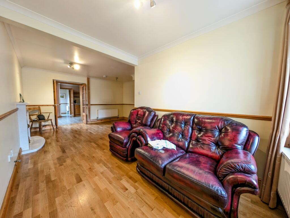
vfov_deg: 94.6
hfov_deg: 110.5
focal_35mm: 12
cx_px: 145
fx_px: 101
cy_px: 109
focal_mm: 2.23
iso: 108
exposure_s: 1/17.7
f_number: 1.95
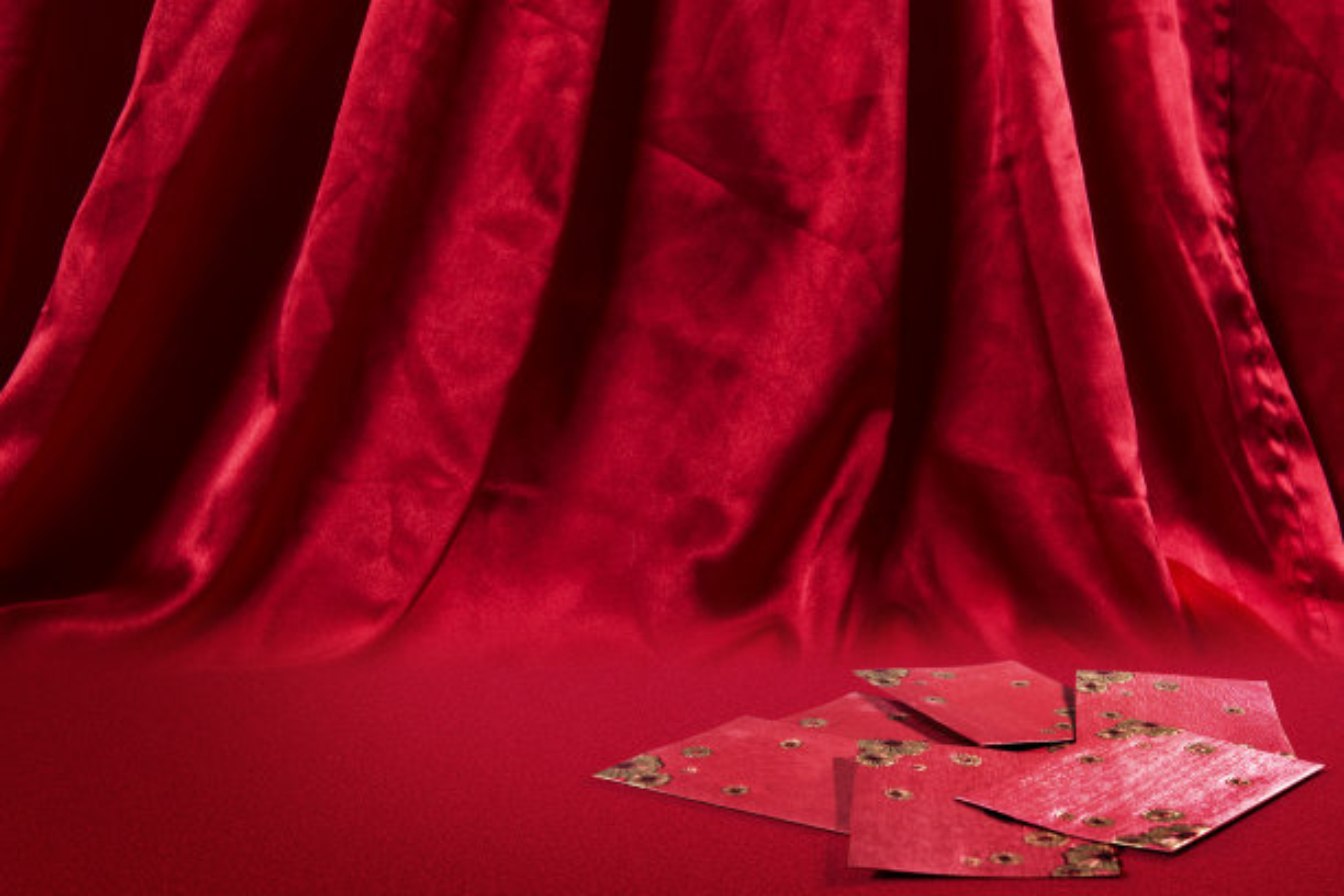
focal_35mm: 48
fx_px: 1792
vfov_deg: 28.1
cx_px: 672
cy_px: 448
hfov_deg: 41.1
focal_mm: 48
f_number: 7.1
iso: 100
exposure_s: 1/125
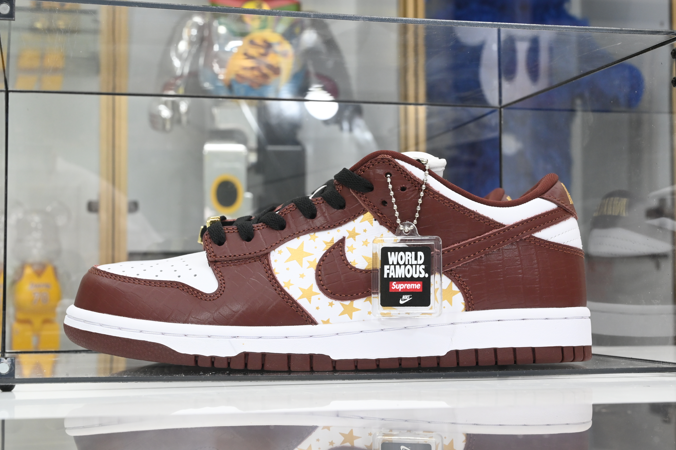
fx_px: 1126
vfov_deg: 22.6
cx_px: 338
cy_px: 225
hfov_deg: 33.4
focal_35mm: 60
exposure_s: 1/50
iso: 2000
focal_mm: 60
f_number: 14
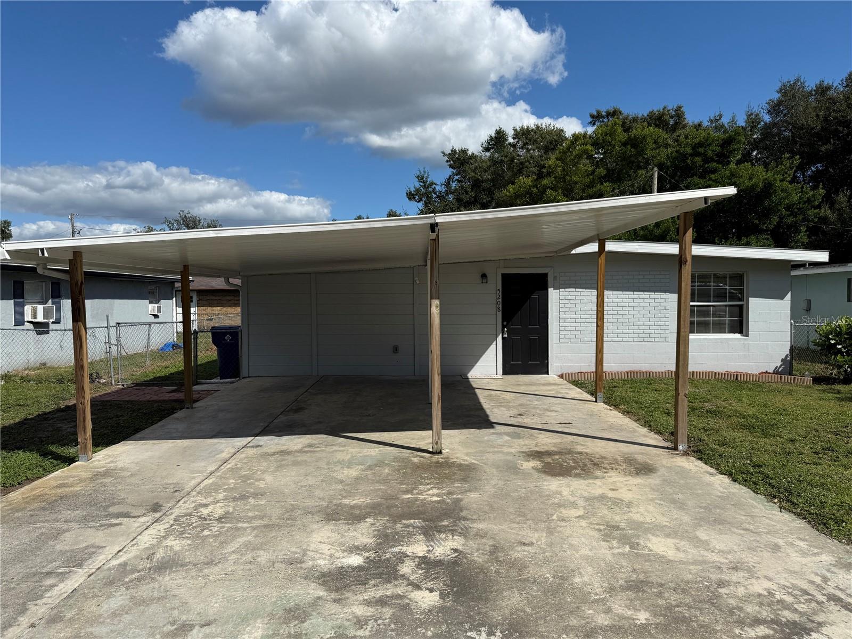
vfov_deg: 56.8
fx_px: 591
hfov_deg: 71.6
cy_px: 320
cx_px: 426
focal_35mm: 24
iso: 80
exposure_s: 1/7353
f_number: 1.78
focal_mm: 6.76
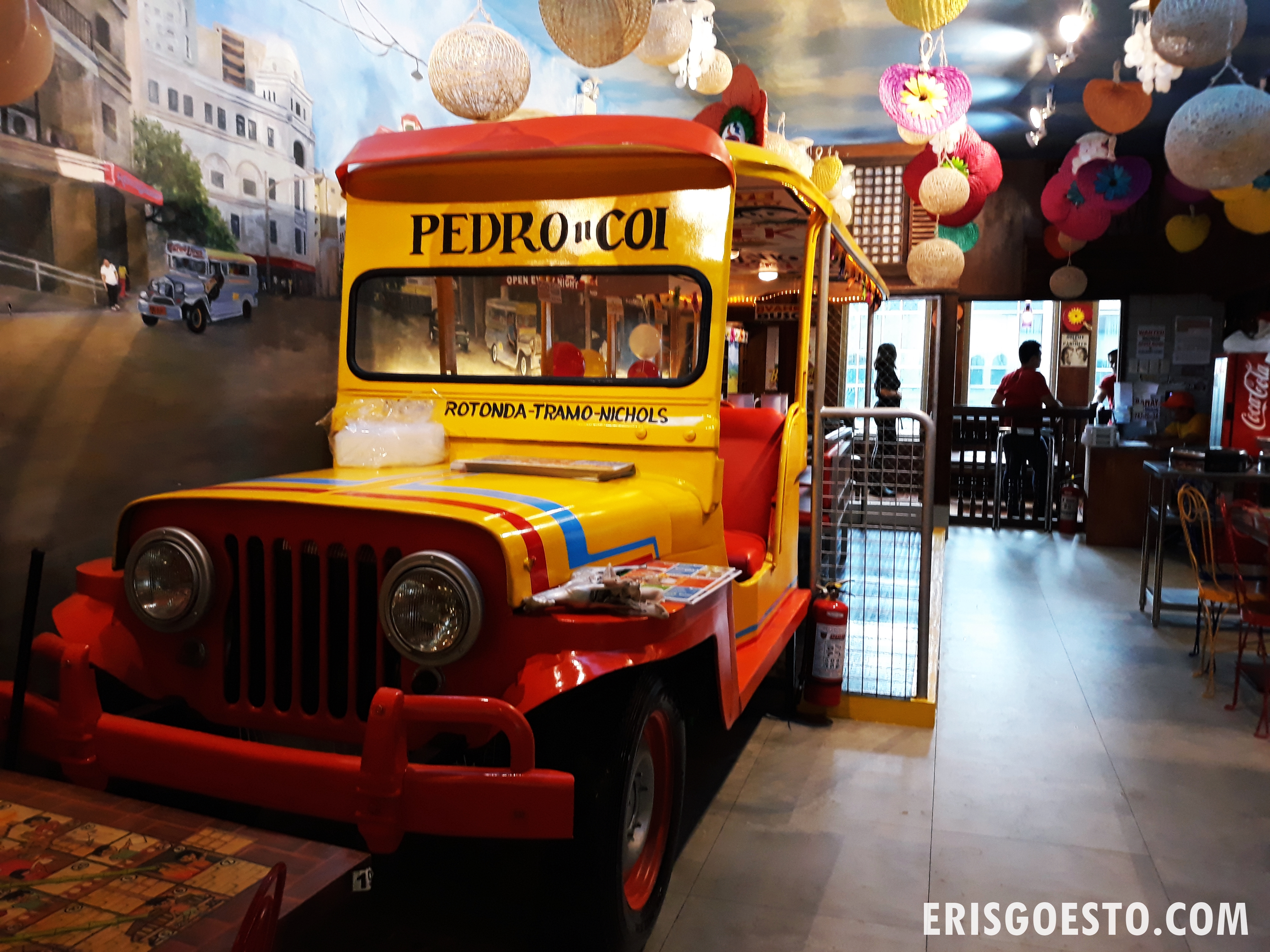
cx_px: 635
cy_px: 476
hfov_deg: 65.3
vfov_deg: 51.4
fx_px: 991
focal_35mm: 27
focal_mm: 3.71
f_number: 1.7
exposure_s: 1/25
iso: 200
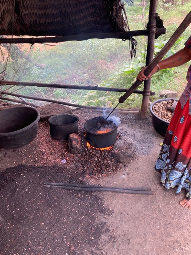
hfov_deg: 49.8
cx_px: 96
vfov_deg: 63.4
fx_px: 206
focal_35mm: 28
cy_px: 128
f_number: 1.8
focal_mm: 3.99
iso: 25
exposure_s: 1/121
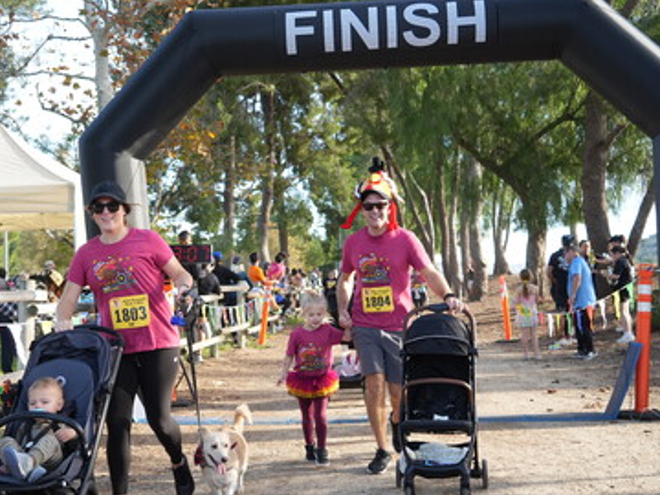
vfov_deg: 30.8
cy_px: 278
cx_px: 262
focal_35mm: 47
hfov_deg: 40.2
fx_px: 896
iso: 1000
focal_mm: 32
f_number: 4
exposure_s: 1/1000
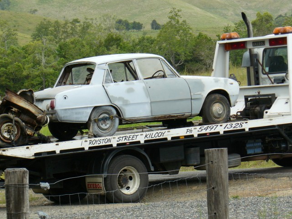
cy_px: 110
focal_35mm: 213
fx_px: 1797
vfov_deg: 7.0
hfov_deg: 9.3
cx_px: 146
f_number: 4.5
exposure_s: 1/200
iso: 100
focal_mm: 35.4
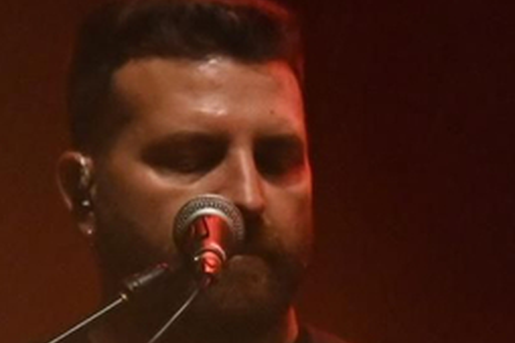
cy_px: 676
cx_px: 592
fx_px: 33724
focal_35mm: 2359
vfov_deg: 0.6
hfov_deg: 0.9
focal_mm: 250
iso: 3200
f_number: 6.3
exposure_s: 1/200
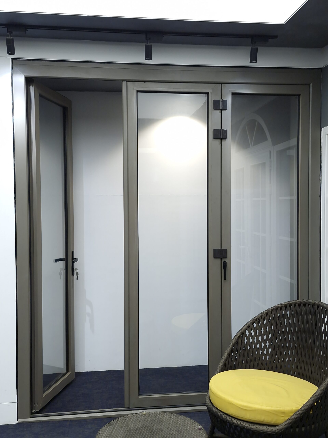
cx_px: 164
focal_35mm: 23
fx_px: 291
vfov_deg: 73.9
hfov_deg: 58.9
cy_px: 219
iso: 64
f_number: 1.8
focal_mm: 5.54
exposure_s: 1/60
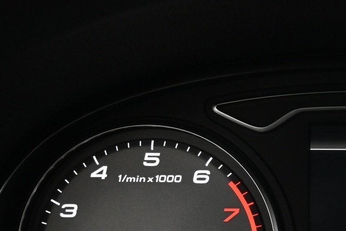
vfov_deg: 16.1
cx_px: 369
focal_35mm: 83
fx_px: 796
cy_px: 233
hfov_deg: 23.2
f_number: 4
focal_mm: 22.5
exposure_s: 1/40
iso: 1800
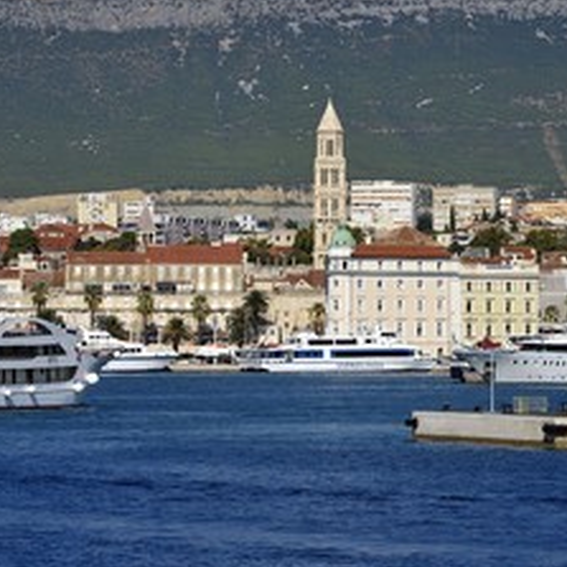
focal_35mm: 280
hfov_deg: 6.3
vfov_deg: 6.3
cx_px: 317
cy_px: 242
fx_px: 5189
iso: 200
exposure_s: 1/640
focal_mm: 175
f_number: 11
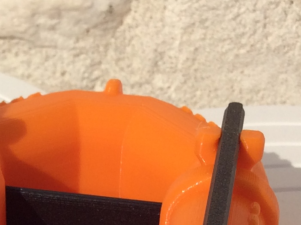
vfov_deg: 12.0
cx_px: 48
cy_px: 333
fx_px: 1024
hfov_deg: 16.6
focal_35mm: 118
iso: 32
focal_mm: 3.3
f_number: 2.4
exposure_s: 1/4405
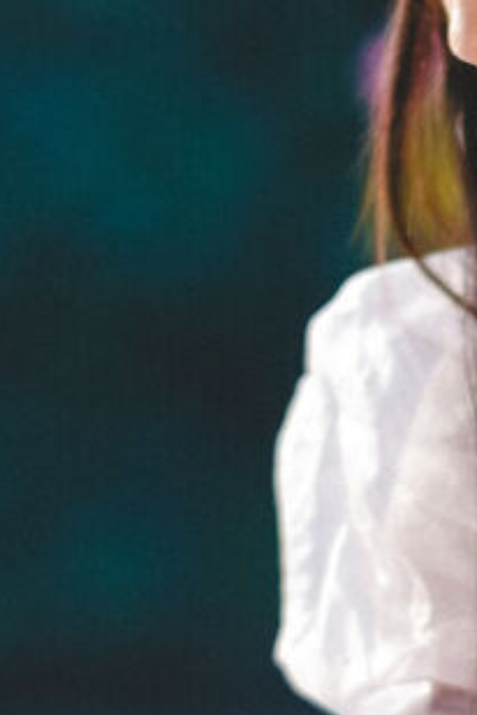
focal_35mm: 296
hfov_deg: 4.6
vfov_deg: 7.0
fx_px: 5883
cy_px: 360
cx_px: 639
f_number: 1.8
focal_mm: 58
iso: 400
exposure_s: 1/3200
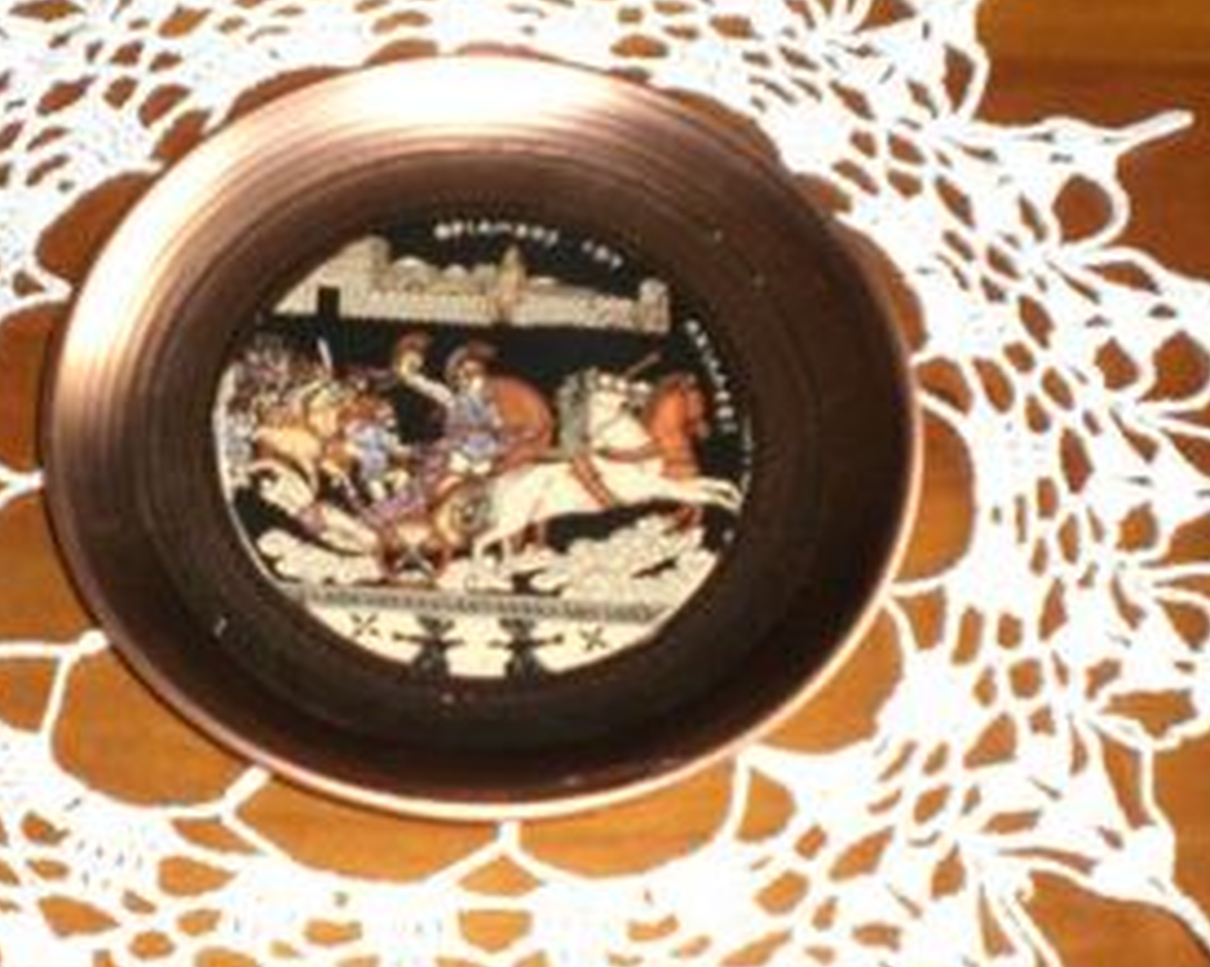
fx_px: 2327
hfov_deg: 29.1
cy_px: 525
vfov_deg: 23.5
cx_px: 468
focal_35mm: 65
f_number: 3.1
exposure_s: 1/60
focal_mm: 6.3
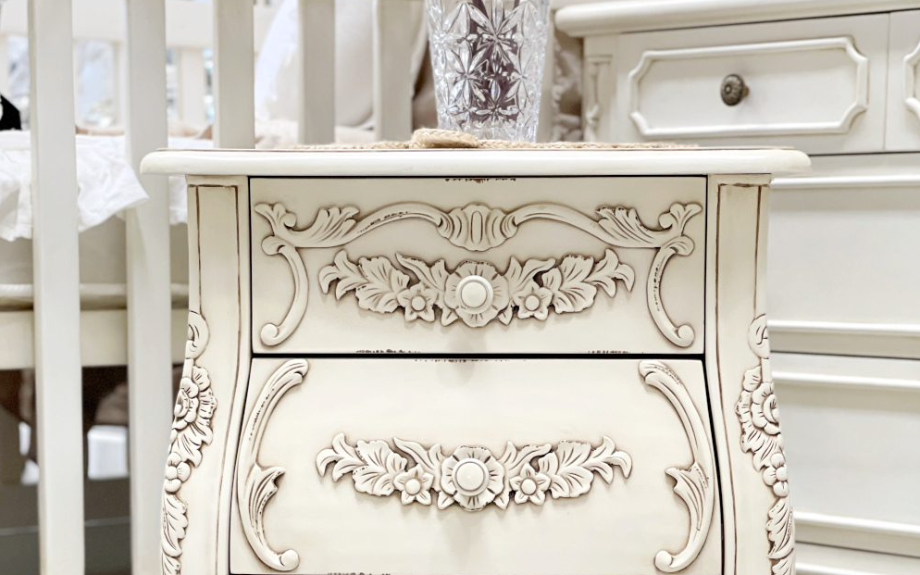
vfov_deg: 14.2
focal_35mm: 91
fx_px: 2281
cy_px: 551
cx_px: 460
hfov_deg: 22.8
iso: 125
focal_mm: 7.5
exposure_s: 1/121
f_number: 2.2
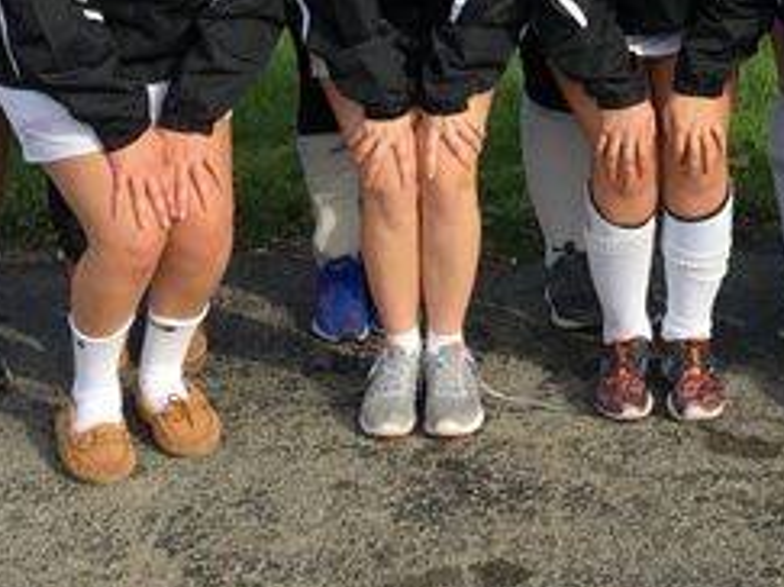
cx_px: 671
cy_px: -245
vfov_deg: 16.0
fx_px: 1947
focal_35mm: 86
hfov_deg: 22.3
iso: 25
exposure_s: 1/718
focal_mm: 4.15
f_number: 2.2
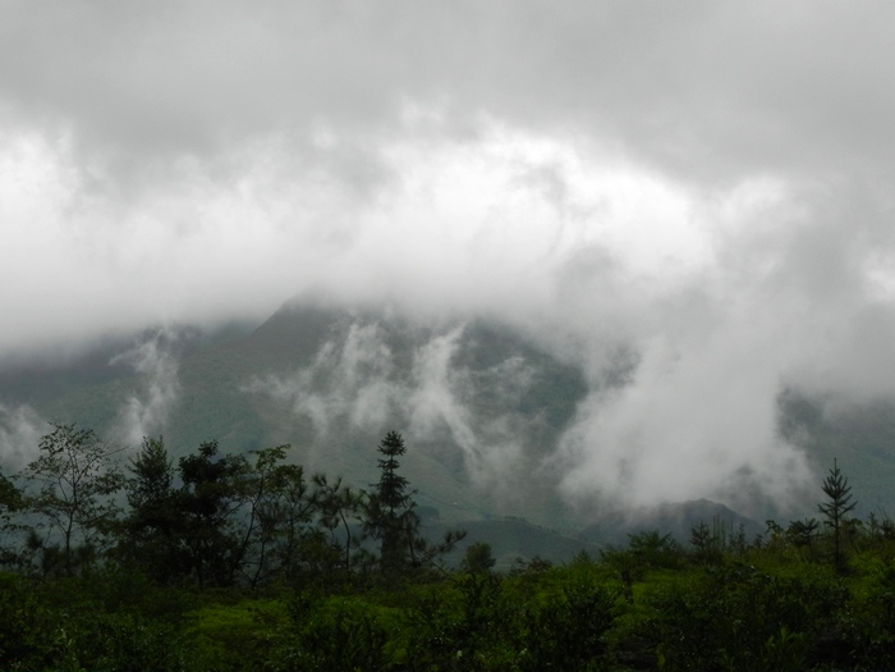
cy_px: 336
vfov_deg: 12.7
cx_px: 448
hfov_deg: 16.8
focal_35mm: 117
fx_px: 3025
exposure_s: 1/253
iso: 160
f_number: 6.3
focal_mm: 20.8
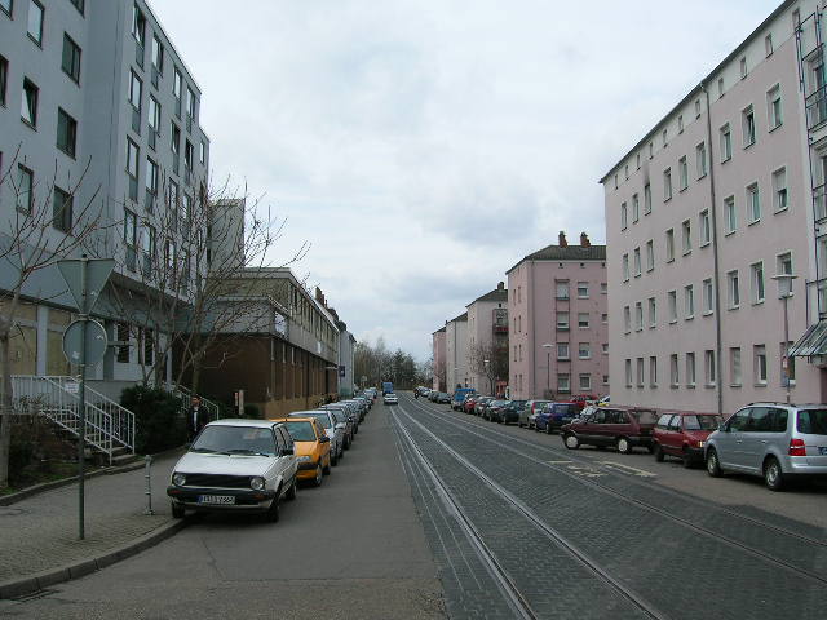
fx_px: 812
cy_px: 310
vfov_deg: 41.8
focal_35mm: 34
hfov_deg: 54.0
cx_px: 414
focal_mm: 5.7
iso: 50
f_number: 4.9
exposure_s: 1/395
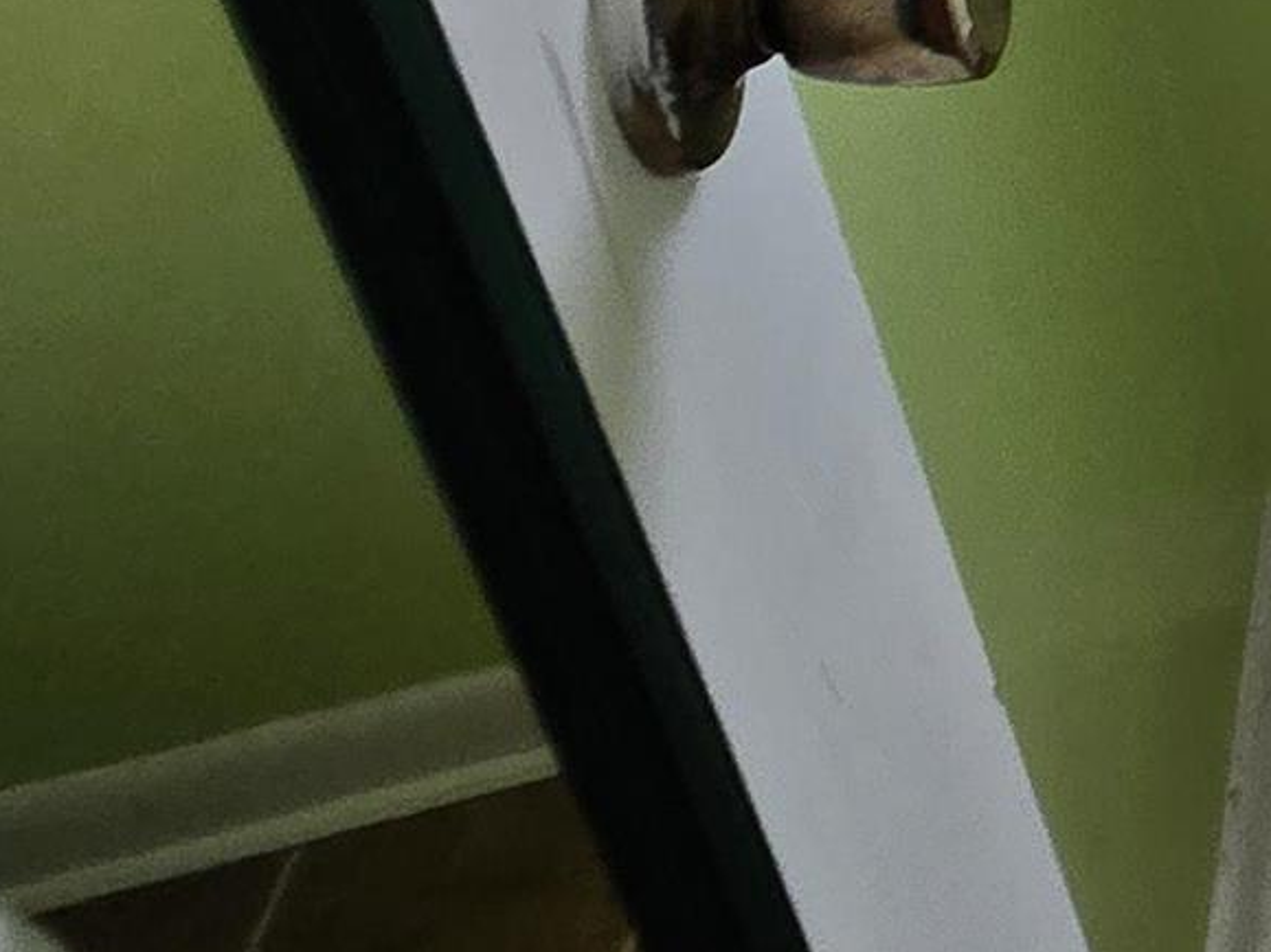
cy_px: -573
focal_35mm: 69
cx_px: 2999
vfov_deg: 18.3
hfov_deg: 15.5
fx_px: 2533
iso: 125
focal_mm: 2.2
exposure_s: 1/60
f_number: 2.2
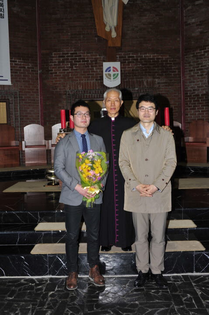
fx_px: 349
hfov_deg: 33.4
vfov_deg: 48.5
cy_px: 158
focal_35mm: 40
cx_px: 104
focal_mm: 40
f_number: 6.3
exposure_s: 1/60
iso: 200
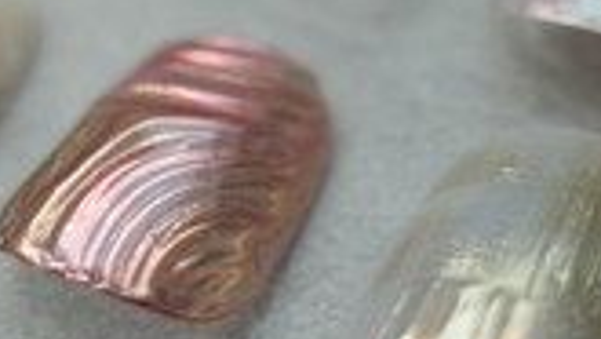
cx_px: 222
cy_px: 115
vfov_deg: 17.0
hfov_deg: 29.6
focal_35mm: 71
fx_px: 1132
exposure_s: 1/1600
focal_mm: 18.3
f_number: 2.8
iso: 2000
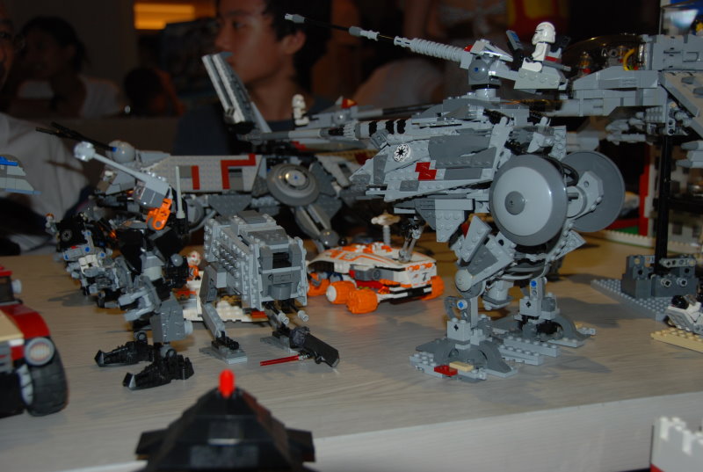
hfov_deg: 46.3
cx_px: 352
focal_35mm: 42
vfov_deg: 32.0
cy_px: 236
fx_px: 822
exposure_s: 1/60
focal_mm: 28
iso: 200
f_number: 4
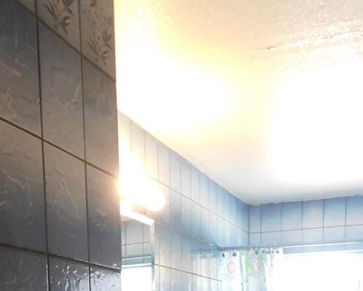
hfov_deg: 33.0
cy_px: 440
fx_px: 613
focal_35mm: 57
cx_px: 166
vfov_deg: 22.0
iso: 280
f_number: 3
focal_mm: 4
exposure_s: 1/30
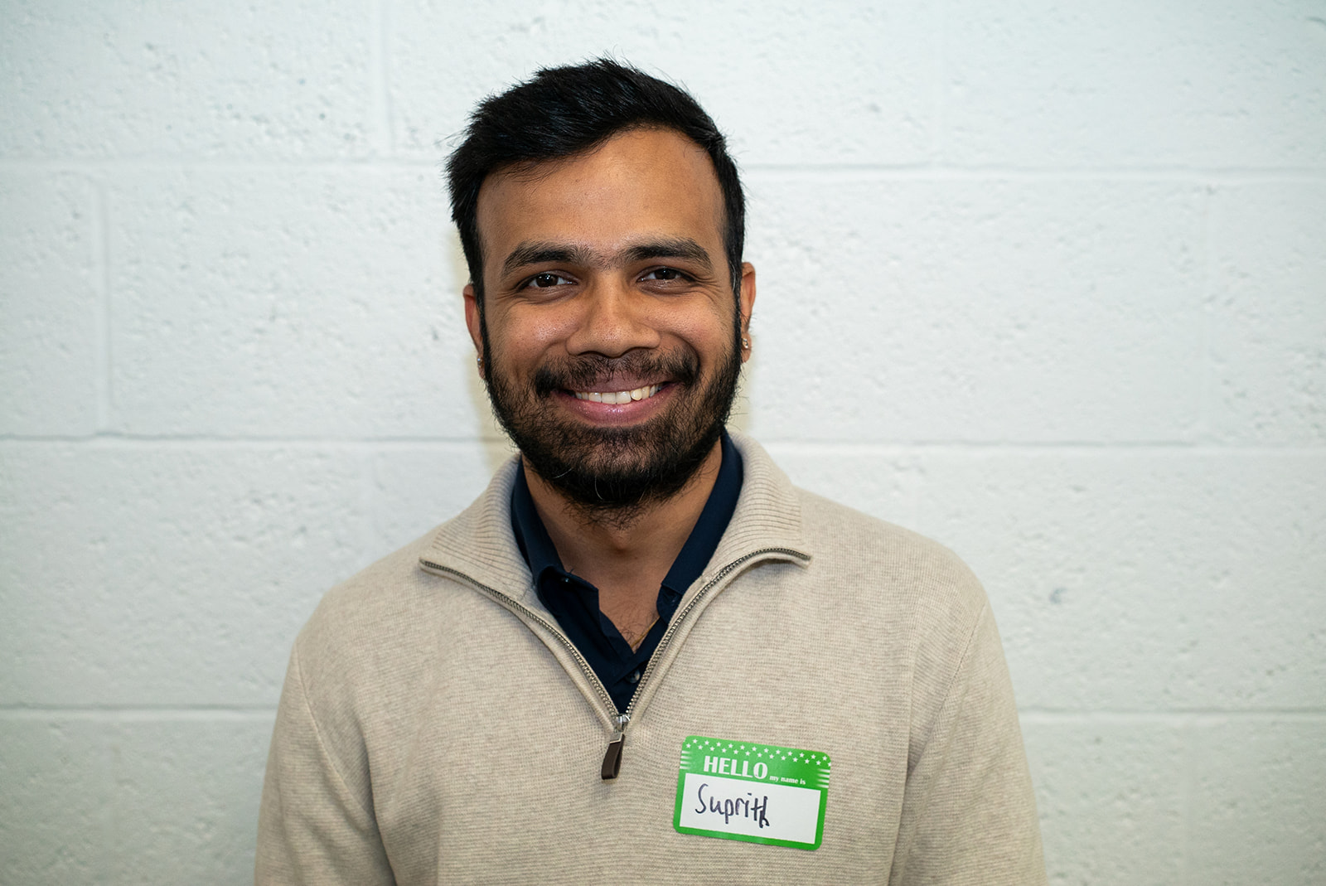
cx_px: 663
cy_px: 443
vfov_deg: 24.7
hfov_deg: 36.2
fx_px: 2027
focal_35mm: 55
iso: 2000
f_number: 4.5
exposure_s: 1/125
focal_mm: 55
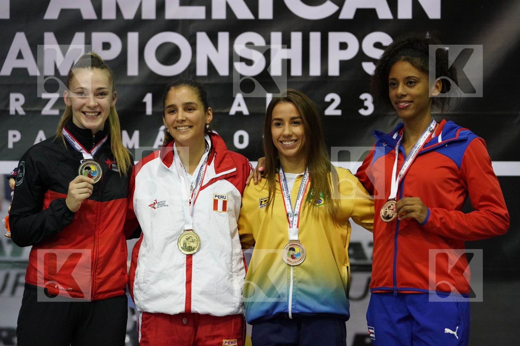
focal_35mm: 116
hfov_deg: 17.6
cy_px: 173
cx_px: 260
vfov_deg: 11.8
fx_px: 1675
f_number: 3.2
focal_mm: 116
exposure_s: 1/250
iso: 5000
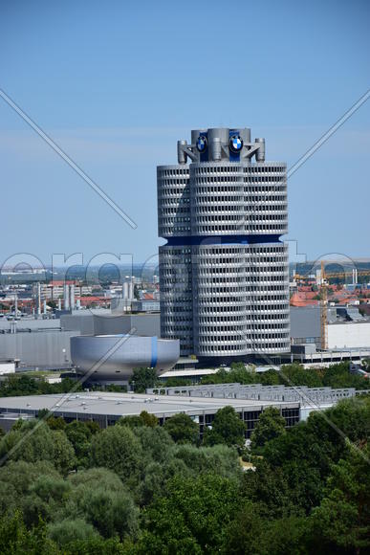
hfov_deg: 8.7
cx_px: 185
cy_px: 278
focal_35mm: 158
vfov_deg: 13.0
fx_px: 2426
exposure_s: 1/640
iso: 100
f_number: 6.3
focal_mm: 105
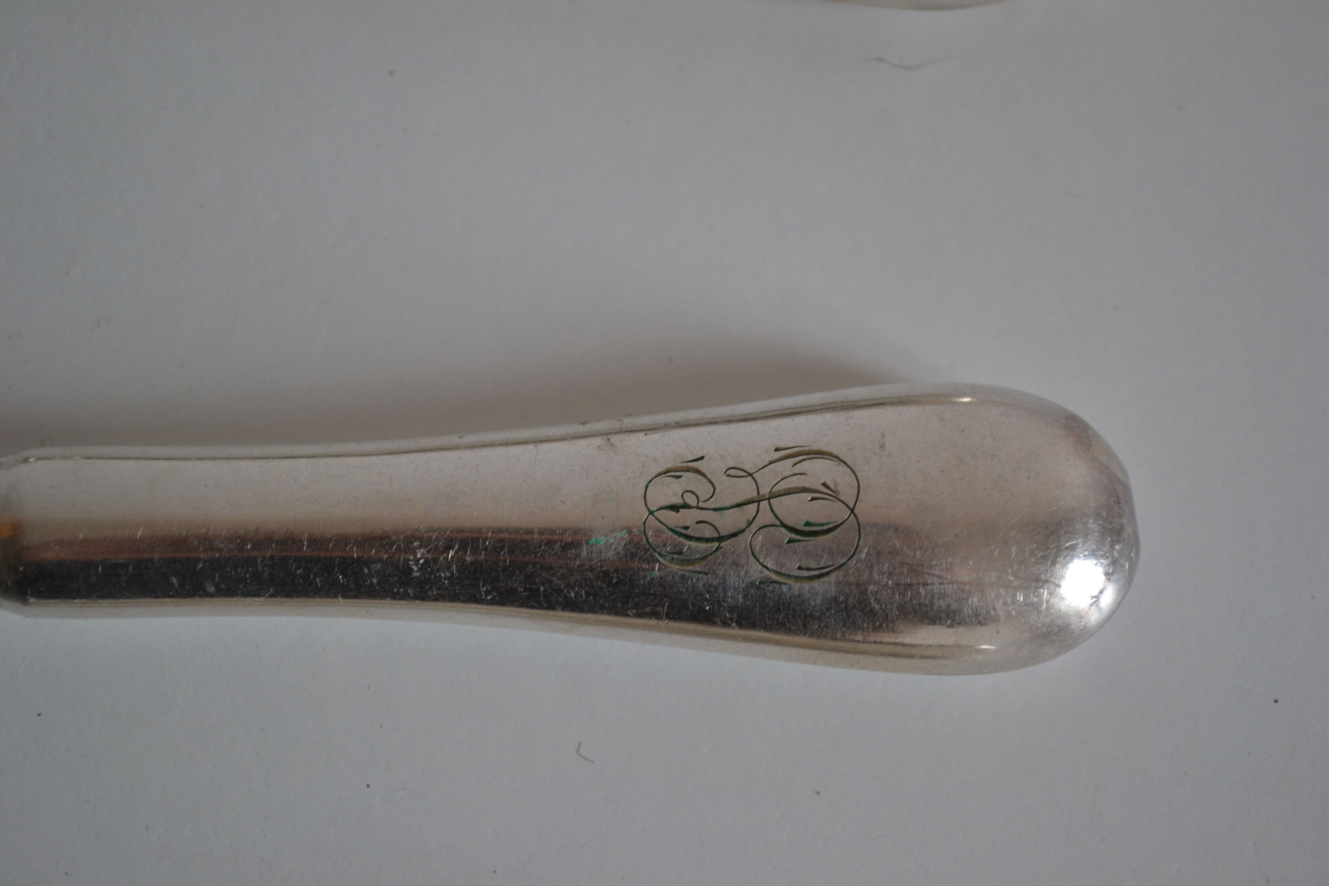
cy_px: 443
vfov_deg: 16.6
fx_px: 3045
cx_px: 664
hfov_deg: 24.6
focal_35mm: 82
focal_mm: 55
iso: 400
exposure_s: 1/40
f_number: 5.6
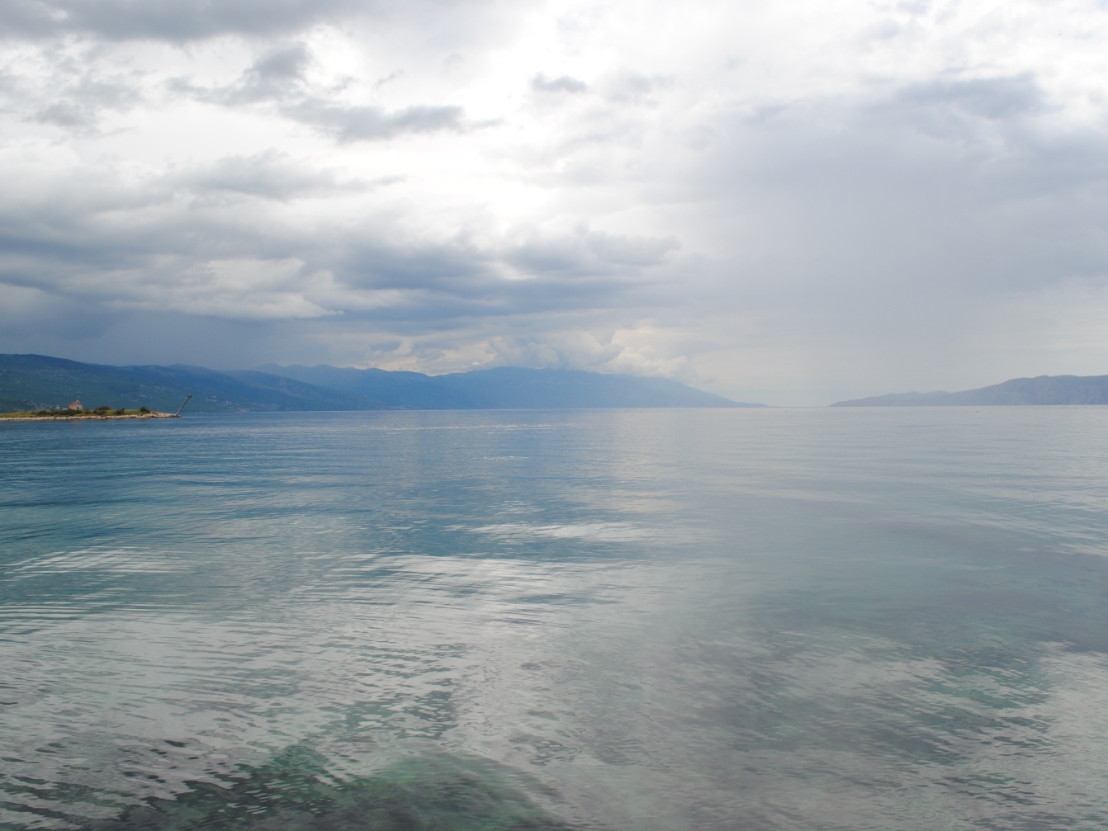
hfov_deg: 59.9
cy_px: 427
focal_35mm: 30
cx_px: 569
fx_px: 960
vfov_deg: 46.8
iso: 100
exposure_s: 1/320
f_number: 9
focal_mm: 18
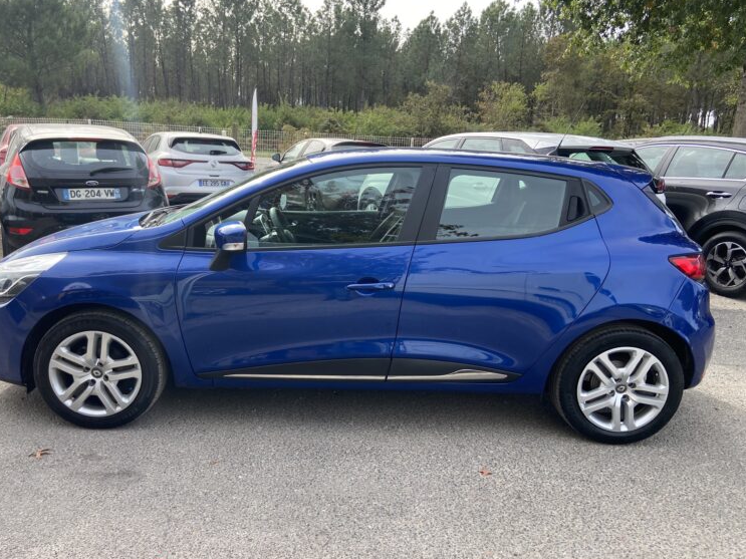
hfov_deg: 63.4
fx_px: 603
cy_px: 274
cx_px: 347
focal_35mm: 28
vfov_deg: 49.7
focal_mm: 4.25
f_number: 1.8
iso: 32
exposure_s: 1/626
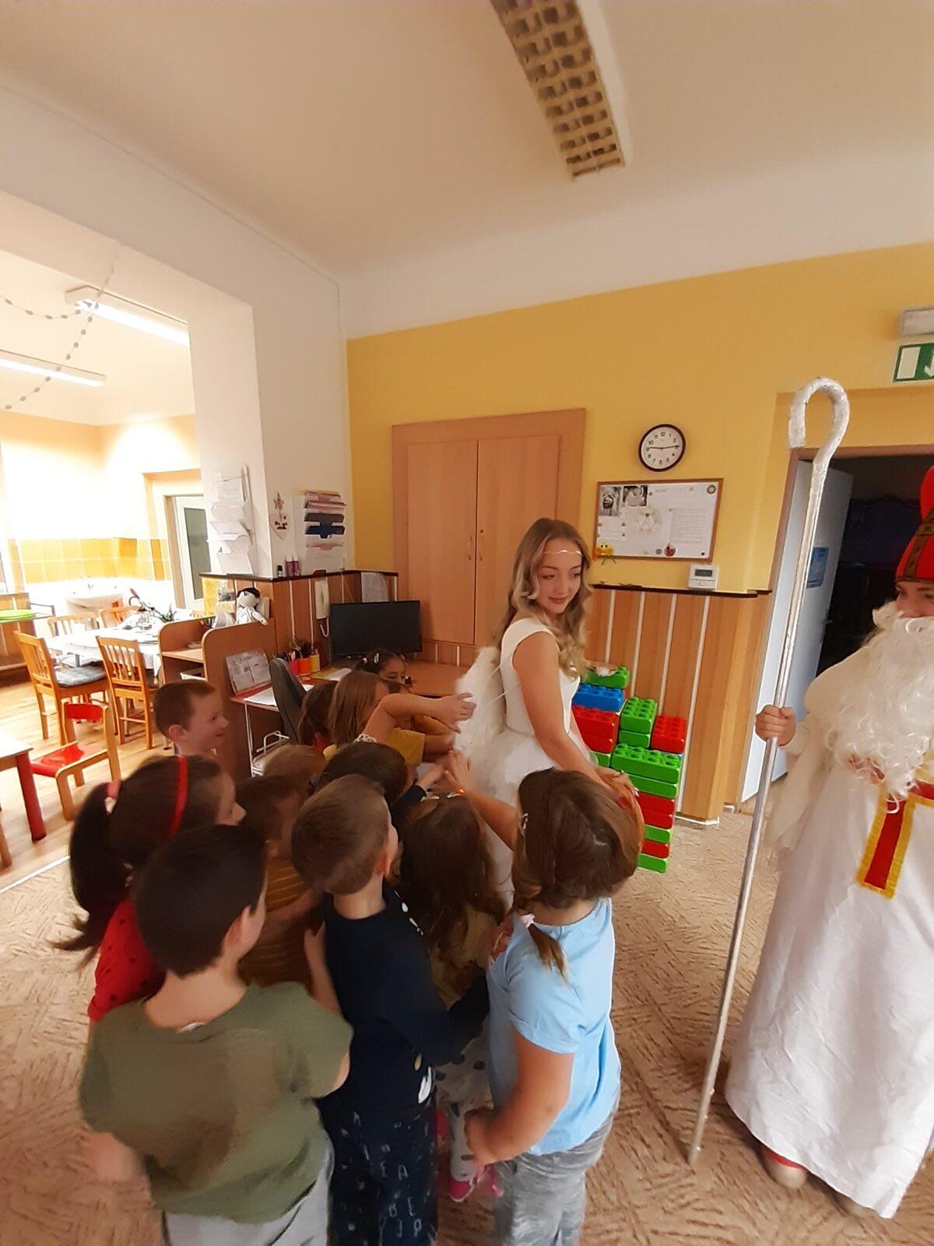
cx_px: 467
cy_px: 623
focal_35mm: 13
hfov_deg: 89.9
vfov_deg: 106.2
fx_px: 468
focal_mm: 1.13
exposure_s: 1/25
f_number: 2.2
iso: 320
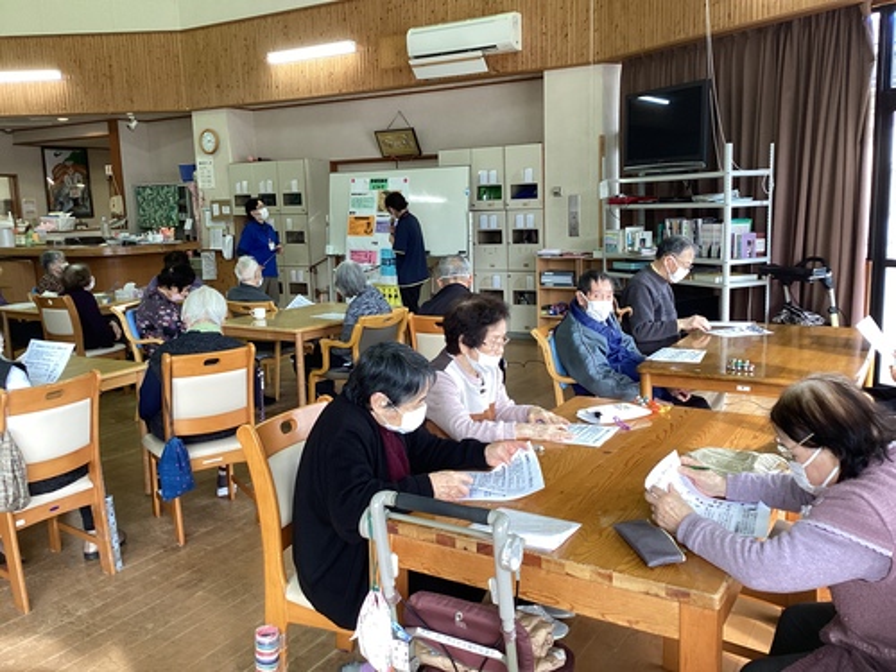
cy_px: 336
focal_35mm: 31
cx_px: 448
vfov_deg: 45.4
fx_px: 802
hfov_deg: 58.4
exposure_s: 1/60
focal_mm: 3.3
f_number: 2.4
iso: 100
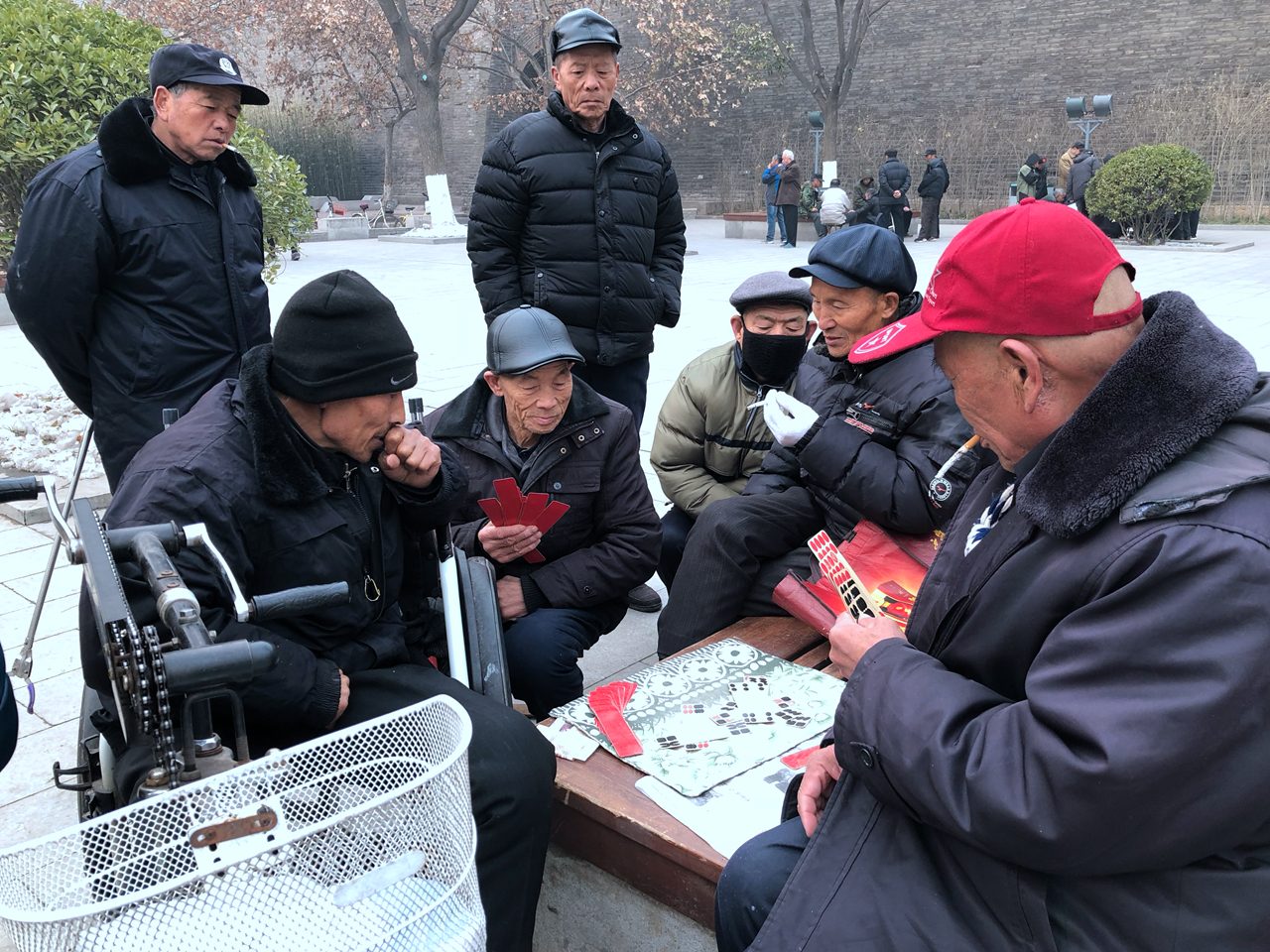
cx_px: 635
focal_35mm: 28
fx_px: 1027
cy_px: 476
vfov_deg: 49.7
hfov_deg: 63.4
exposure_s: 1/100
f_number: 1.8
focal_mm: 3.99
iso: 32
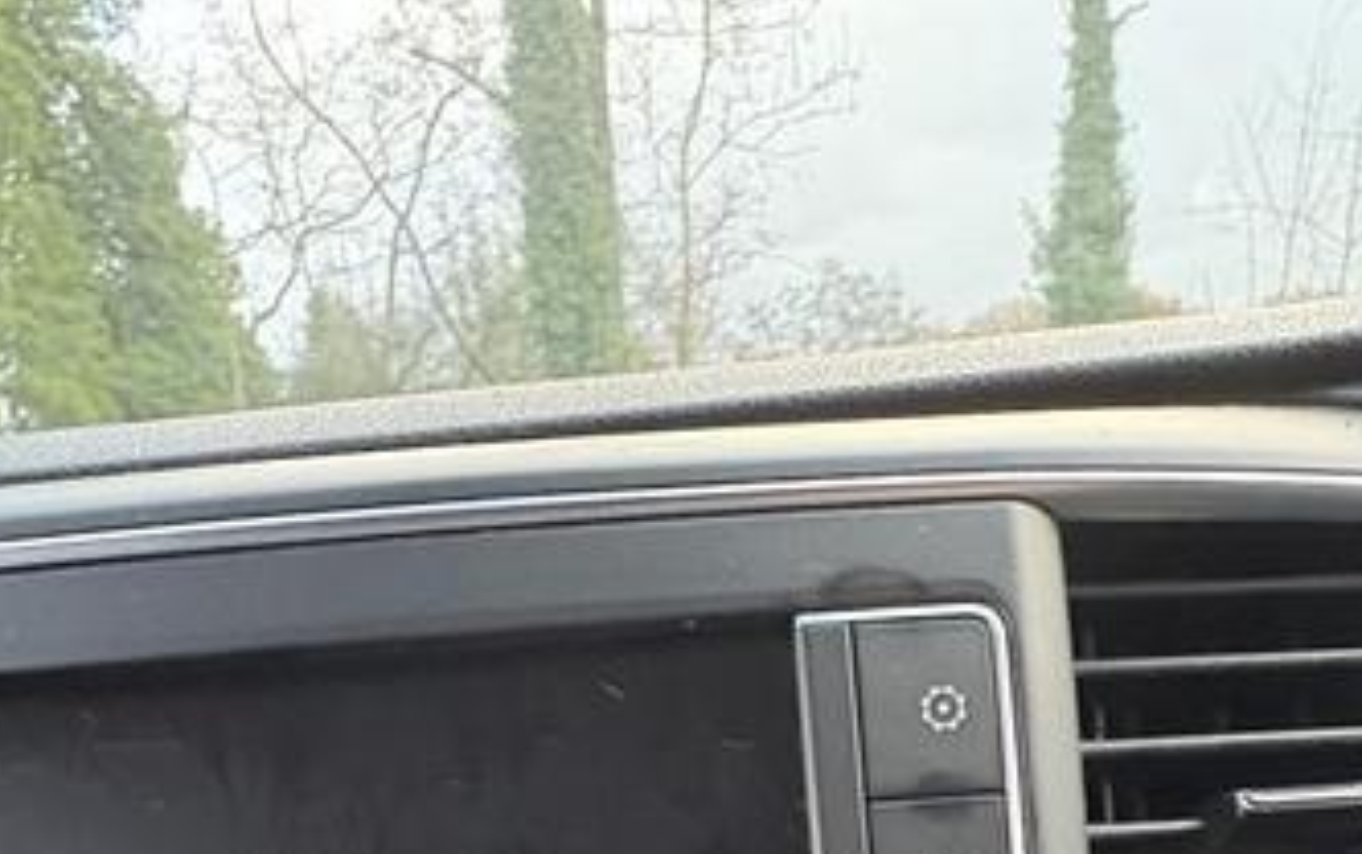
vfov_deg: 25.2
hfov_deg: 49.1
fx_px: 1486
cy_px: 1244
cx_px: 788
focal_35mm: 40
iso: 400
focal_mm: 2.22
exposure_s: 1/60
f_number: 2.2
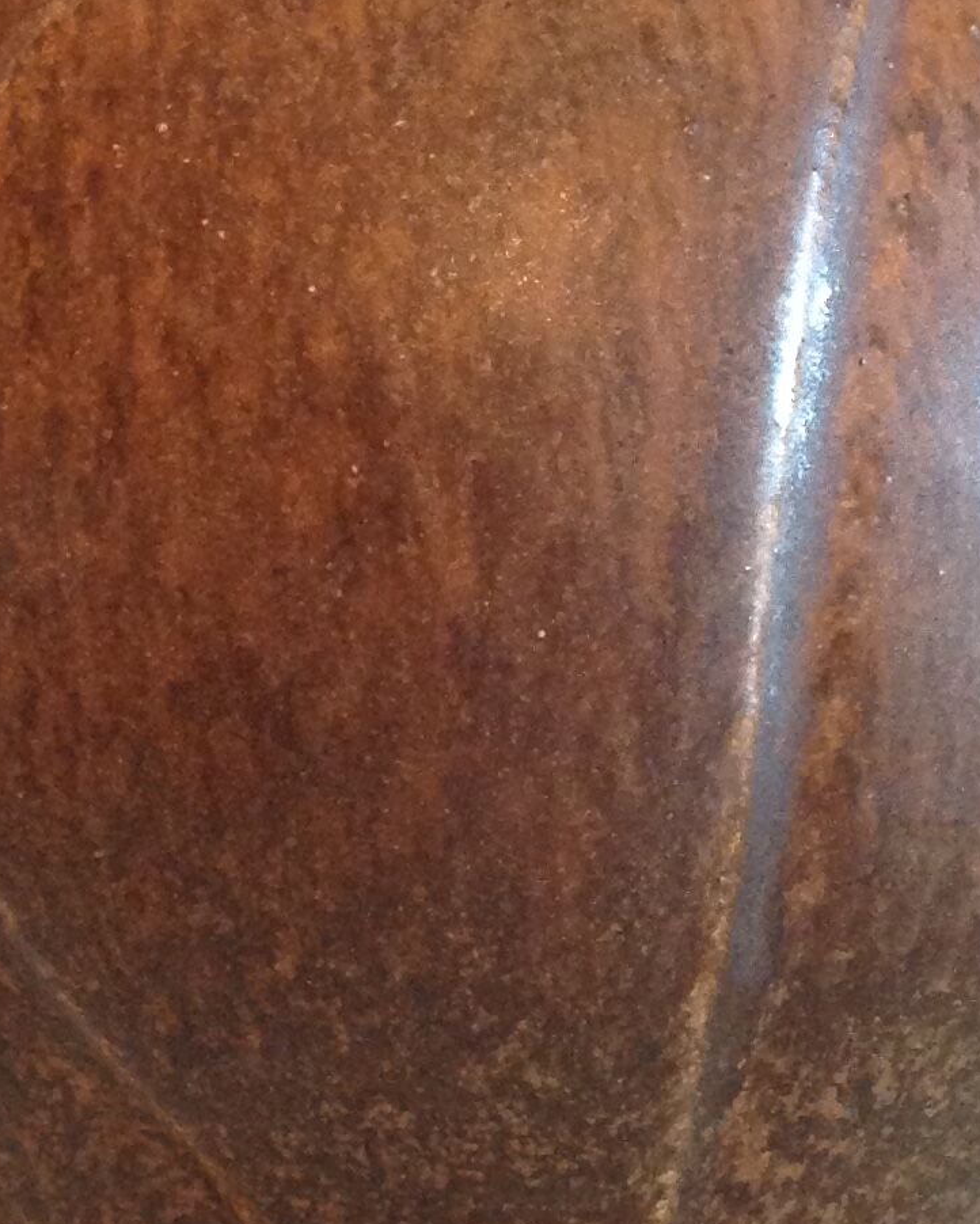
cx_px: 390
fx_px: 3552
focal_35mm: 98
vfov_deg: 19.5
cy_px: 711
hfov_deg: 15.7
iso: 250
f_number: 2.4
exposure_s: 1/17
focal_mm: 4.28
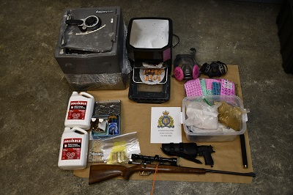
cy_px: 98
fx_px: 276
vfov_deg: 38.8
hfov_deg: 55.8
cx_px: 146
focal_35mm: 34
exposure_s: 1/15
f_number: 3.8
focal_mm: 23
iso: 160
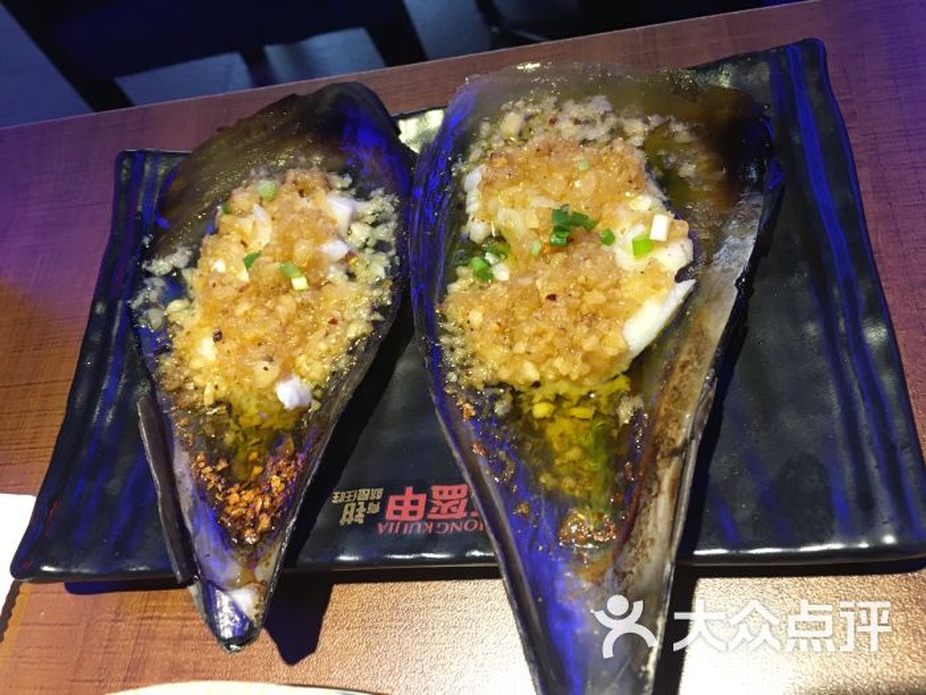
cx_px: 463
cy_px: 348
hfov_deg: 61.7
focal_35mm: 29
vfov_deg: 48.2
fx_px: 776
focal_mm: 4.15
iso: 200
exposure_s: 1/33
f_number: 2.2
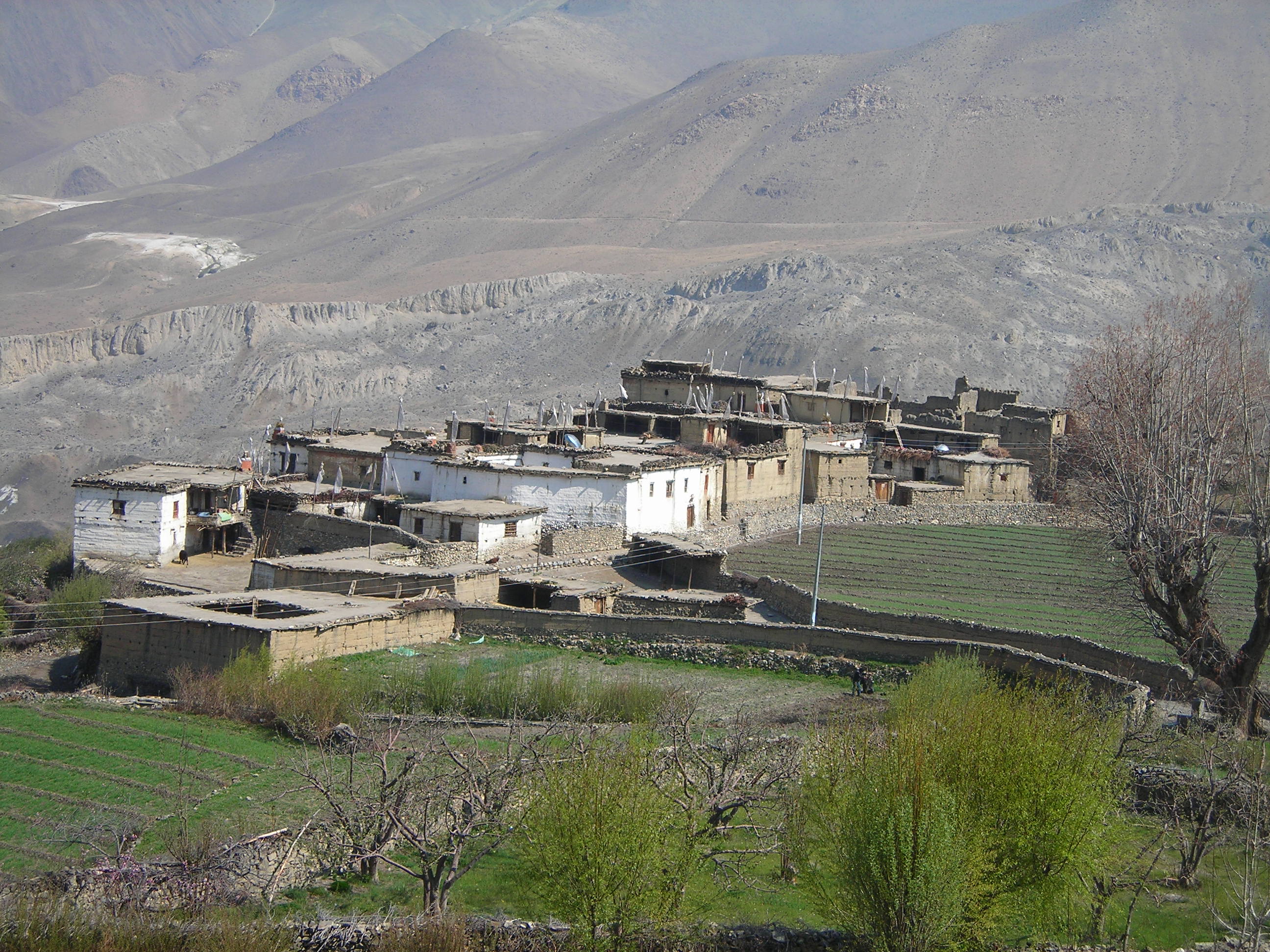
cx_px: 635
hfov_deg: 25.3
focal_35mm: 77
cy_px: 476
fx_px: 2825
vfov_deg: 19.1
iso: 50
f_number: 4.2
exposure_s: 1/340
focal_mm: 12.7
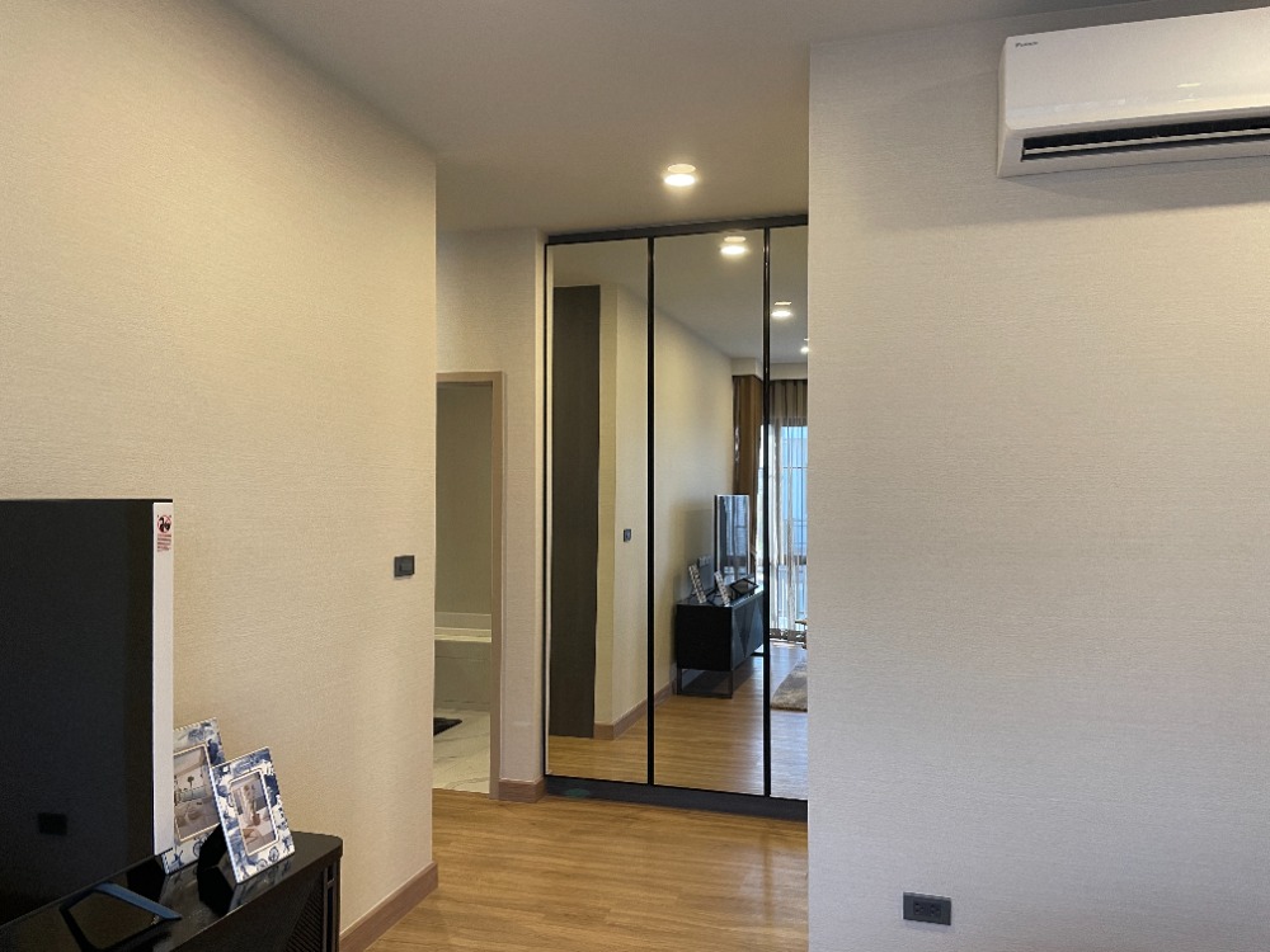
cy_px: 476
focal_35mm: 26
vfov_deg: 53.1
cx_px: 635
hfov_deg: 67.3
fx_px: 954
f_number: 1.6
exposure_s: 1/60
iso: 160
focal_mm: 4.2
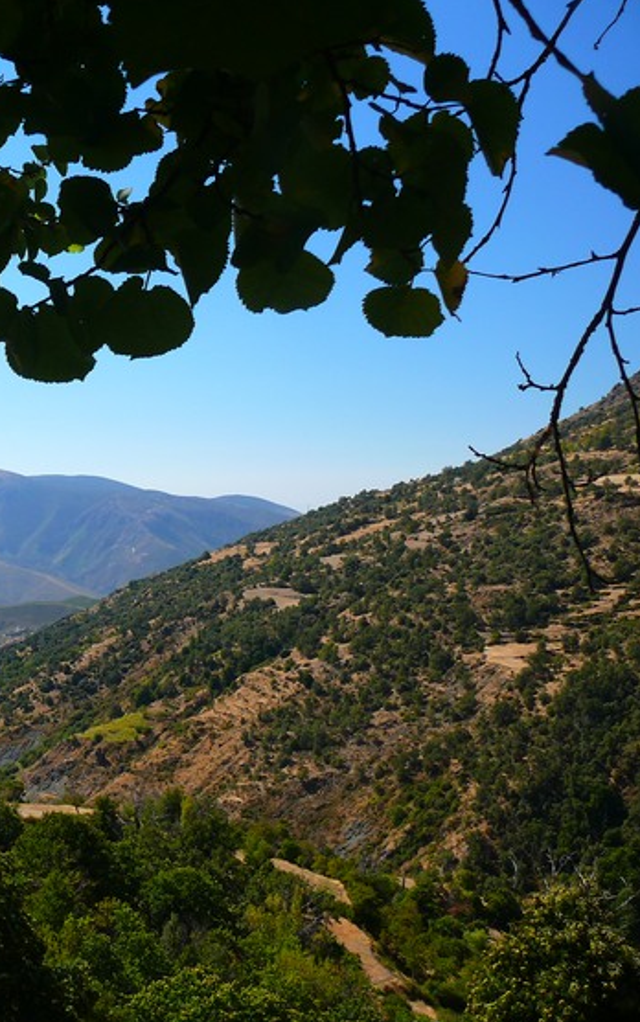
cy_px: 507
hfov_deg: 24.4
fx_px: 1394
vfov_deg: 40.3
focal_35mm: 50
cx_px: -40
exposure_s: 1/200
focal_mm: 7.4
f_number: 4
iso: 100
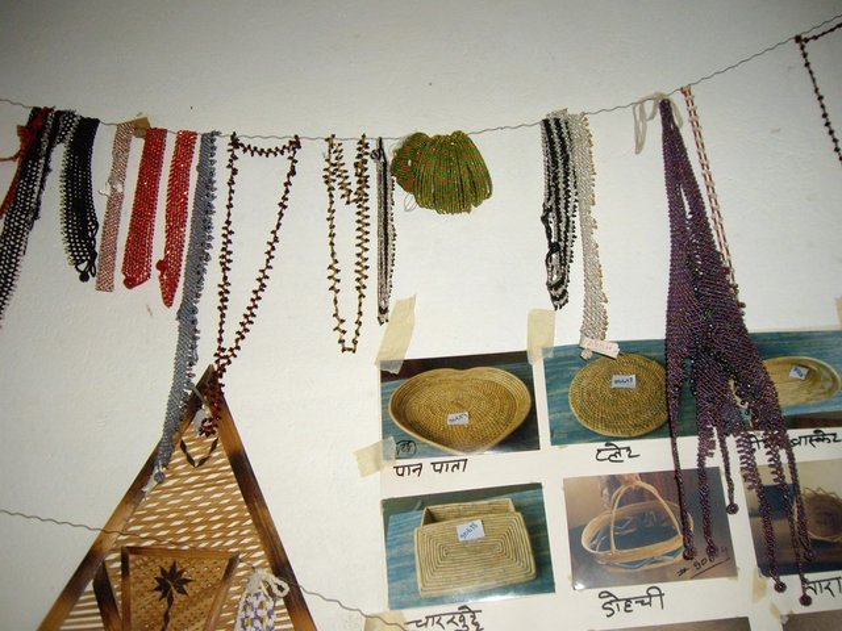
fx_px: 924
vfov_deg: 37.7
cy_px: 316
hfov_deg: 49.0
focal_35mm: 38
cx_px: 421
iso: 200
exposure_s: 1/40
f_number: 2.7
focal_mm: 6.2
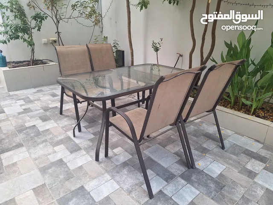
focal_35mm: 23
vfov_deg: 58.9
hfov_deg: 73.9
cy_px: 102
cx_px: 136
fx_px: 181
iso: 40
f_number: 1.8
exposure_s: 1/105
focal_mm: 5.54
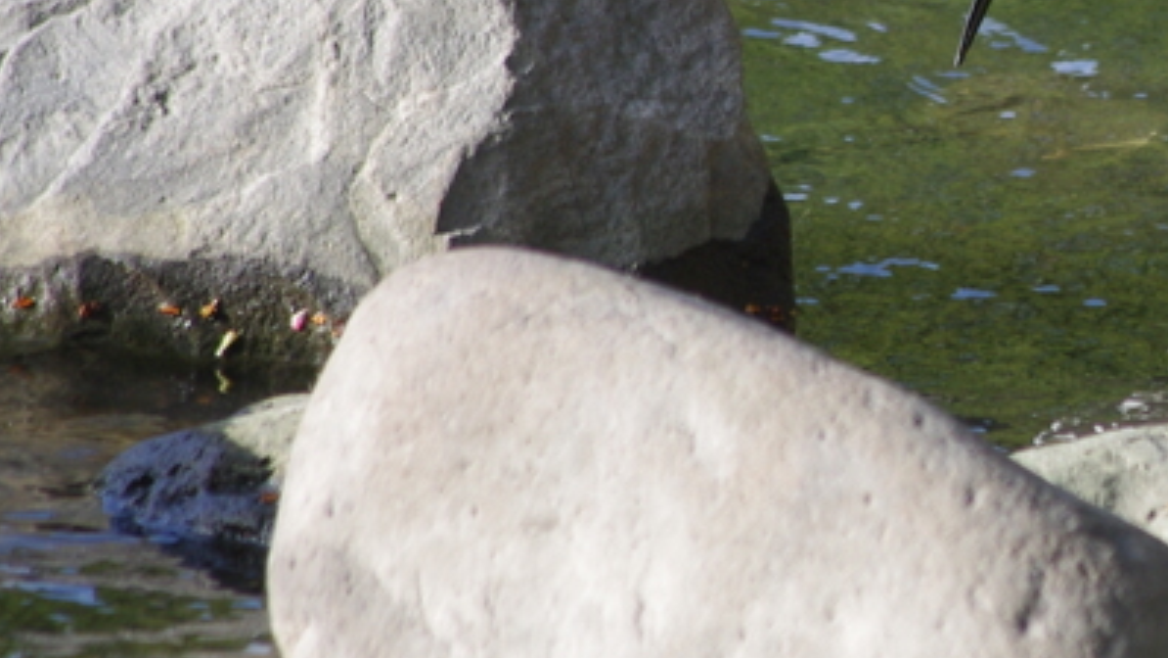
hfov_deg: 1.8
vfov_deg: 1.0
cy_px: -18
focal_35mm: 1211
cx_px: 1259
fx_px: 37511
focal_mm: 300
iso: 400
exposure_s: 1/250
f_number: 8
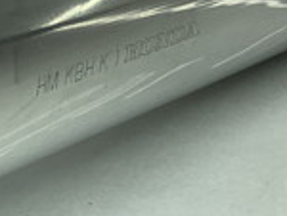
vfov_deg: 11.9
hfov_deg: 15.5
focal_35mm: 124
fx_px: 1030
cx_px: -25
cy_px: 38
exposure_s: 1/485
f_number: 2.4
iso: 25
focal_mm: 3.3
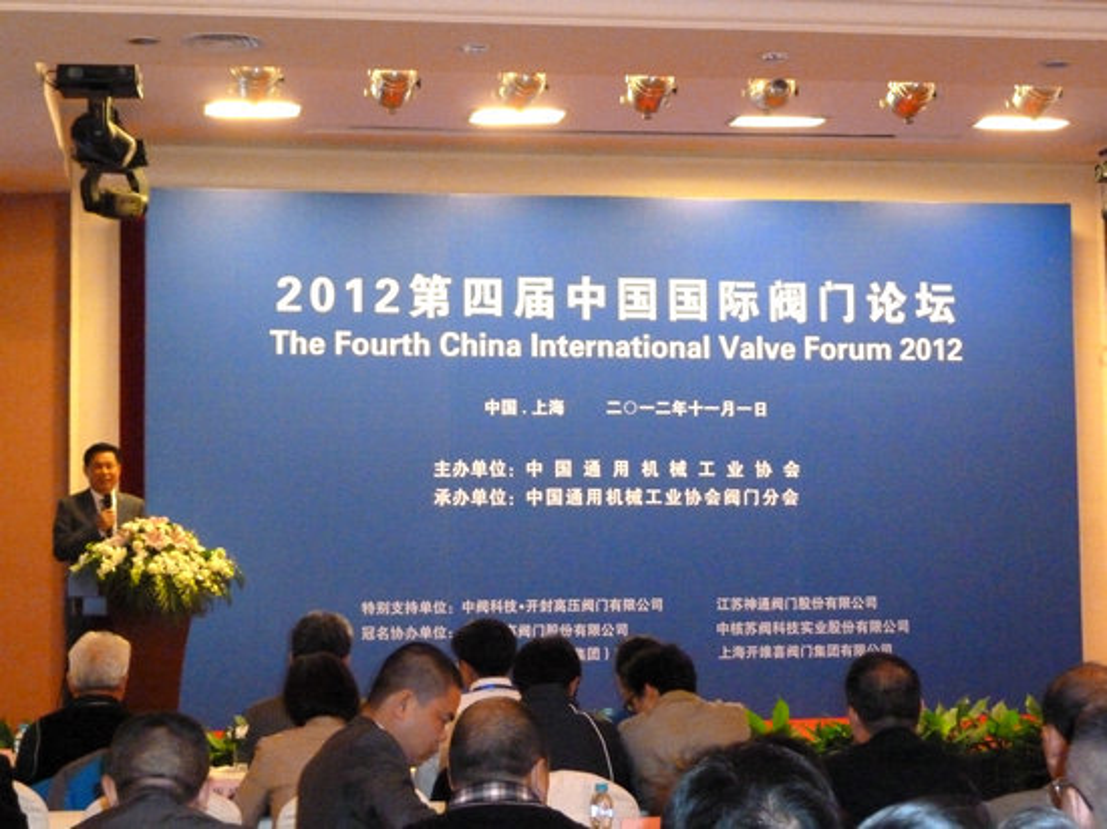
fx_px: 2302
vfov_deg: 20.4
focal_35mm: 72
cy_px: 414
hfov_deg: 27.0
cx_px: 554
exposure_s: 1/80
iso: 1000
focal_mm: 11.9
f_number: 4.1
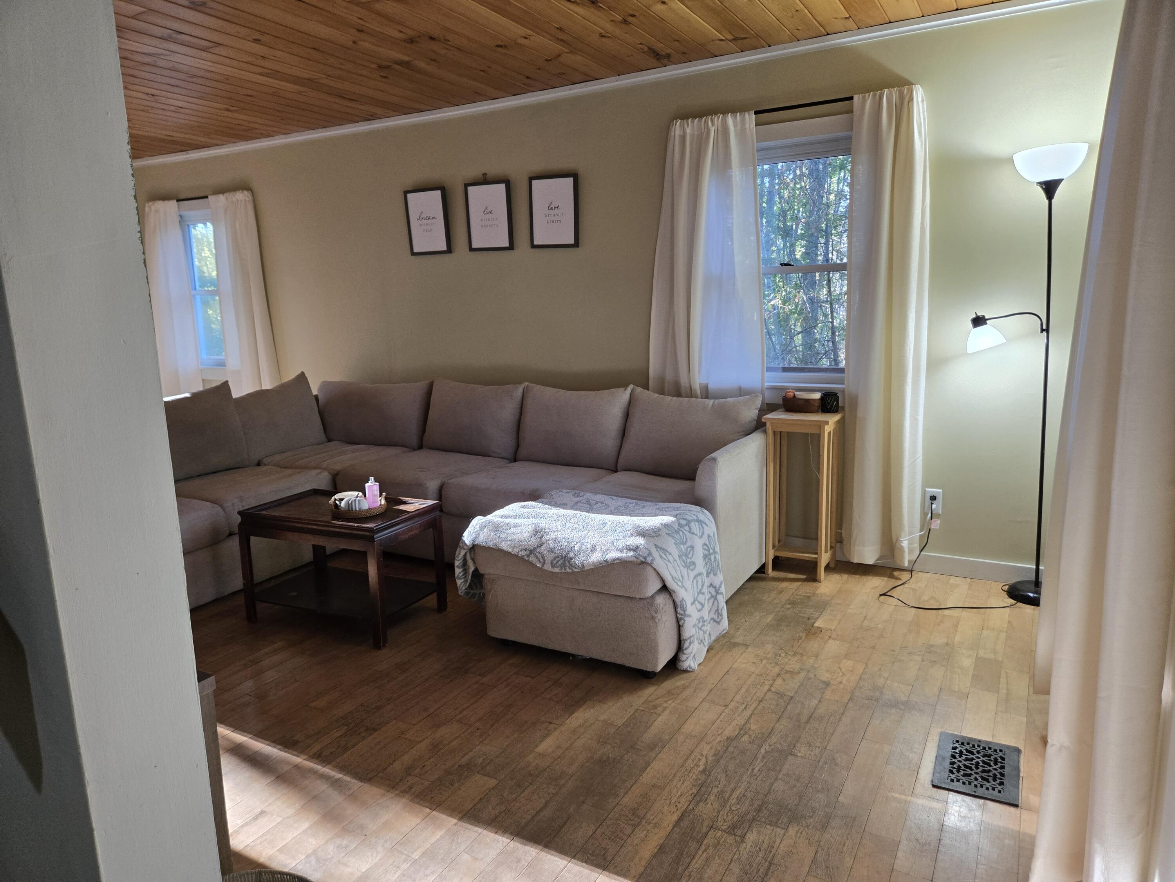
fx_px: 781
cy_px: 441
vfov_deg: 58.9
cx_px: 588
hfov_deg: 73.9
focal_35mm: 23
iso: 320
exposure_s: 1/120
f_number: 1.8
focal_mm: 5.4
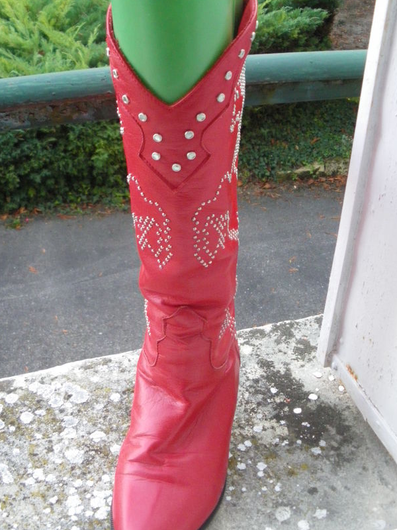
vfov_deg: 42.1
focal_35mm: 45
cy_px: 258
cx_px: 198
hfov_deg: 32.2
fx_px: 688
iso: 400
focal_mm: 6.3
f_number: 3.5
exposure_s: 1/50
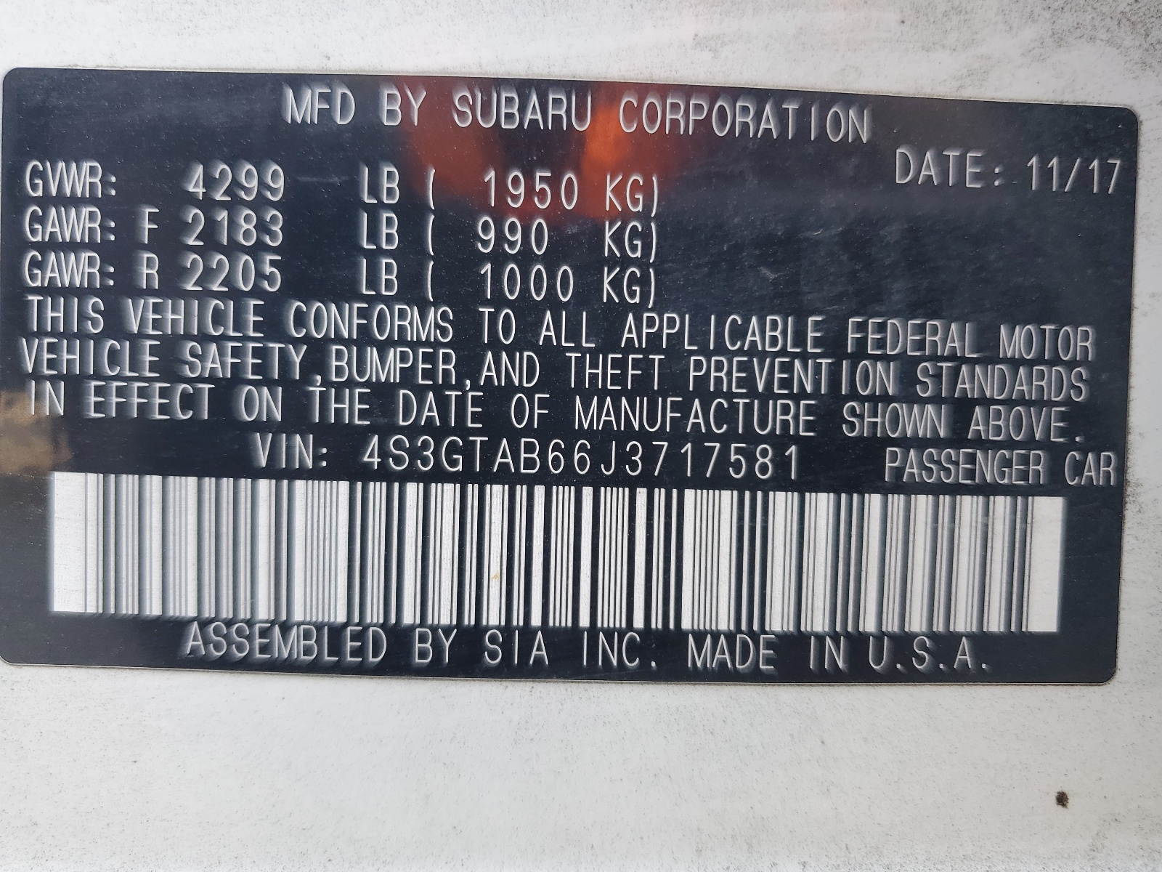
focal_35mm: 26
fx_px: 873
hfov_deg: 67.3
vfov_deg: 53.1
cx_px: 581
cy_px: 436
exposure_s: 1/60.2
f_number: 1.5
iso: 50
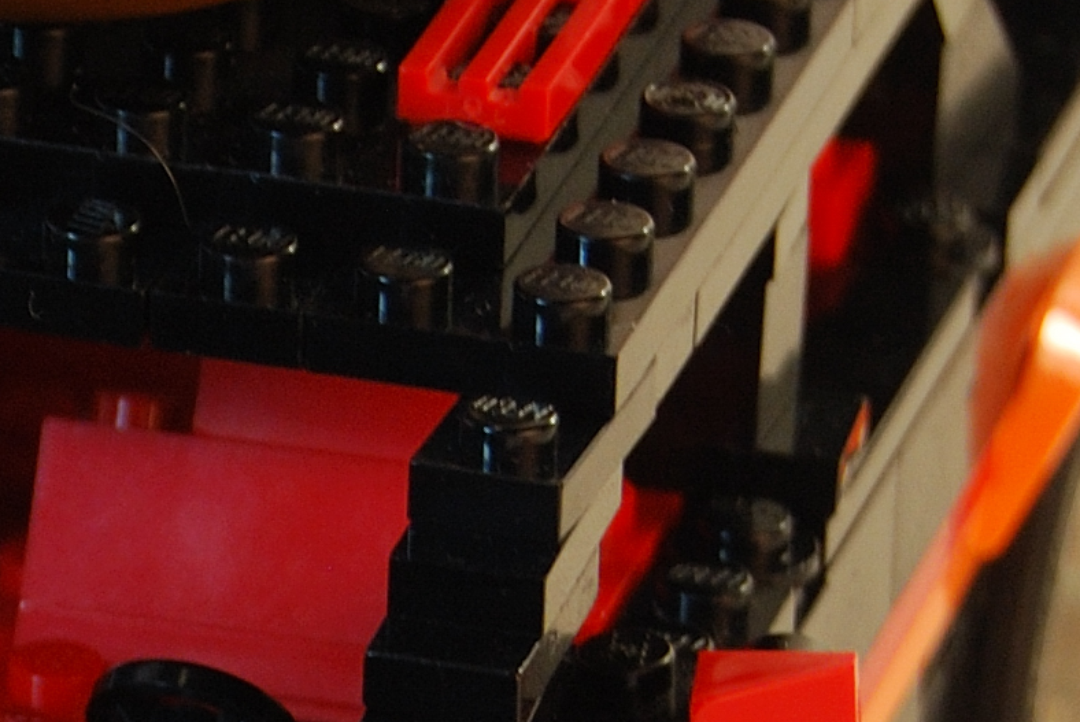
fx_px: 12175
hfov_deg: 5.1
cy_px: 856
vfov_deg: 3.4
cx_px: -45
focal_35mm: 405
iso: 250
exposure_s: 1/60
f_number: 5.6
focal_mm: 55
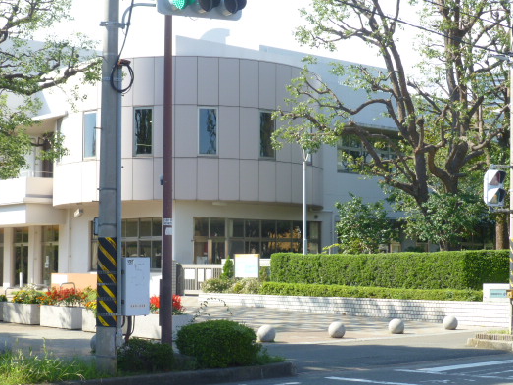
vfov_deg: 22.3
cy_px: 205
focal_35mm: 66
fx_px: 978
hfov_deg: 29.4
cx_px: 252
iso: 100
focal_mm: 9.7
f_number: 4.6
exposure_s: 1/200
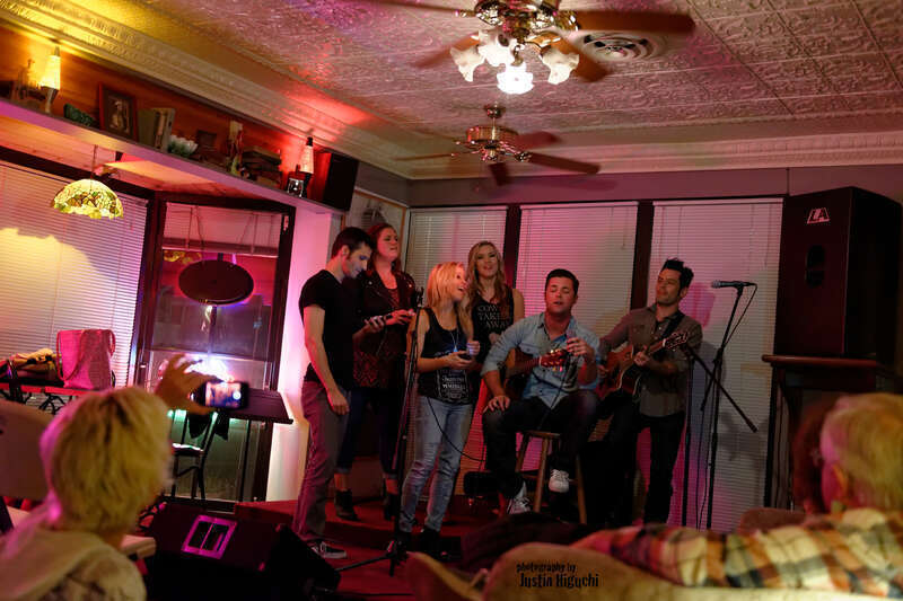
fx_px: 1003
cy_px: 300
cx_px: 452
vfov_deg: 33.4
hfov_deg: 48.5
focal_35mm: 40
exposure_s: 1/60
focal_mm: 40
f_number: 2.8
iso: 6400
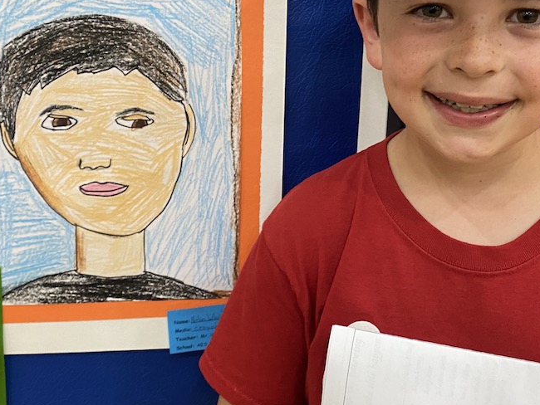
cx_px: 343
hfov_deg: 39.3
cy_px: 144
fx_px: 749
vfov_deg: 30.1
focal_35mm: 48
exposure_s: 1/60
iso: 320
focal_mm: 4.25
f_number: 1.8
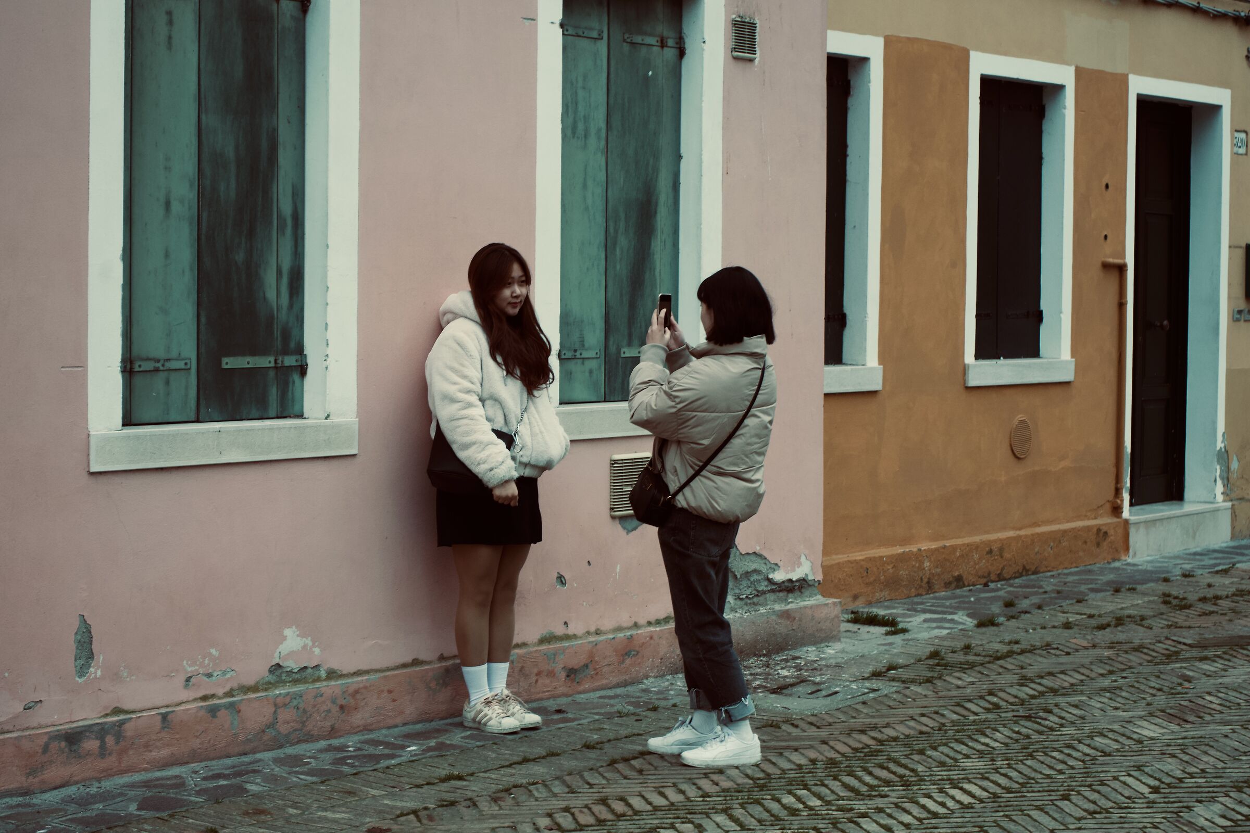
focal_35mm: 70
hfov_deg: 28.8
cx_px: 625
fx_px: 2430
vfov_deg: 19.5
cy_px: 416
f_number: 5.6
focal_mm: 70
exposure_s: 1/50
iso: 800
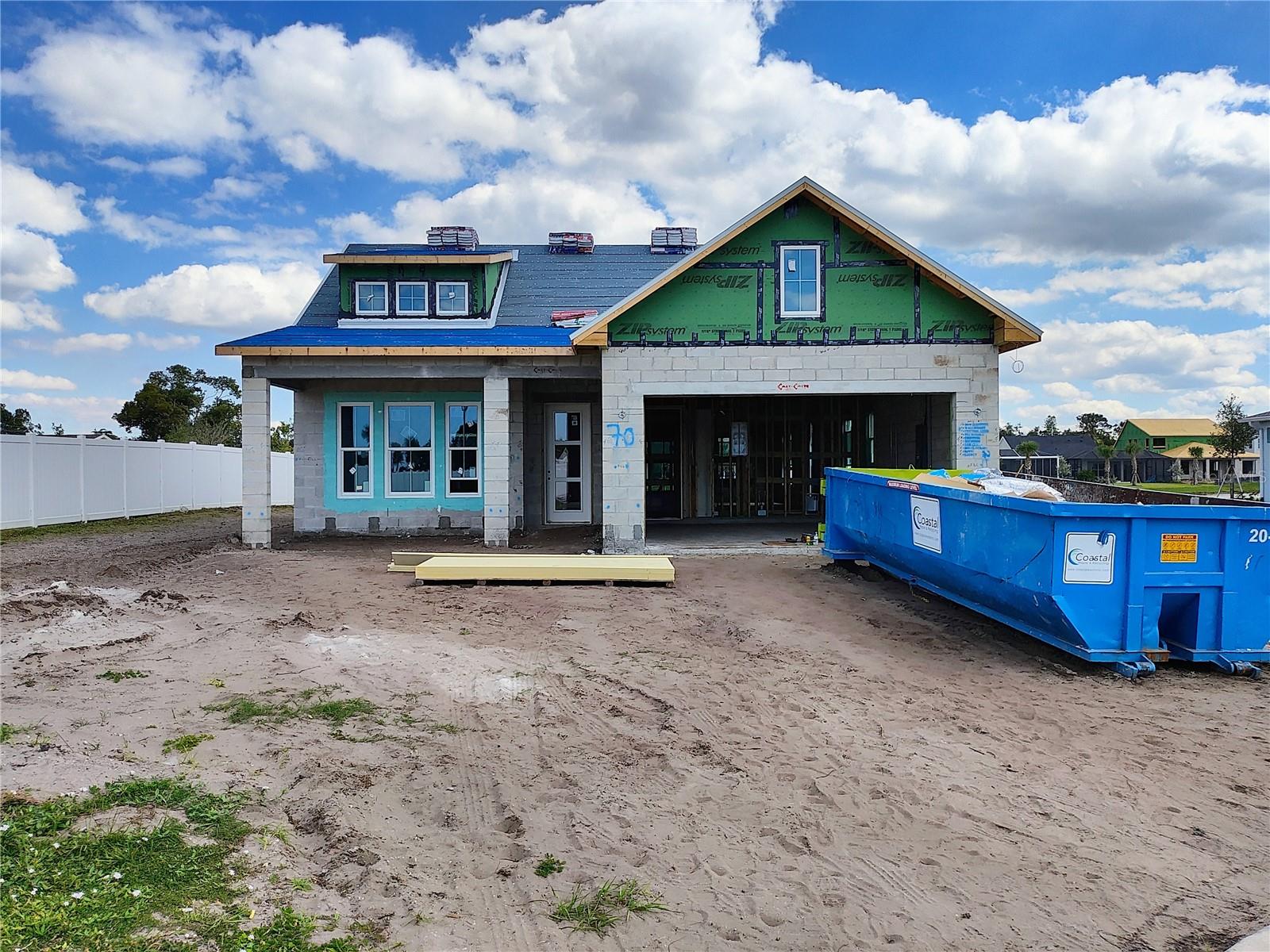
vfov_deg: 54.9
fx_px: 917
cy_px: 476
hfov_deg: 69.4
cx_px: 635
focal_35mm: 25
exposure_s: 1/4781
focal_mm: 4.15
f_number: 1.5
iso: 108
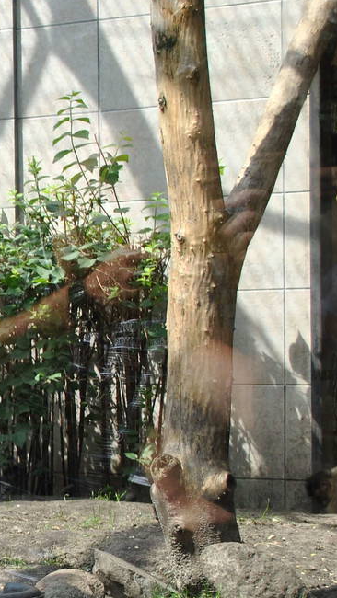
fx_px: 1782
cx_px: -367
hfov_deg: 9.9
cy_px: 414
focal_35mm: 112
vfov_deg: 19.0
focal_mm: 29
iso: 100
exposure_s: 1/160
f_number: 6.3
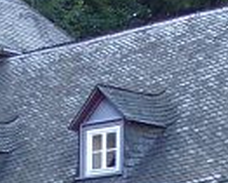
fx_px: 1371
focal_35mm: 203
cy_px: 218
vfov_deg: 7.6
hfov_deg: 9.5
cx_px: 110
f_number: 2.8
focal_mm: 7.13
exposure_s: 1/108
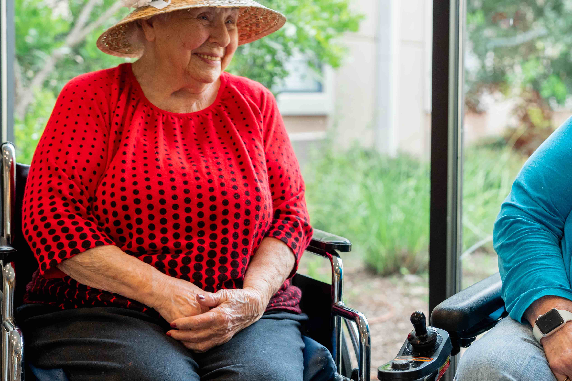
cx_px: 398
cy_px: 141
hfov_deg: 24.9
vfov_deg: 16.8
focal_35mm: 81
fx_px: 1287
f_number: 2.8
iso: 640
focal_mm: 48
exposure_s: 1/250
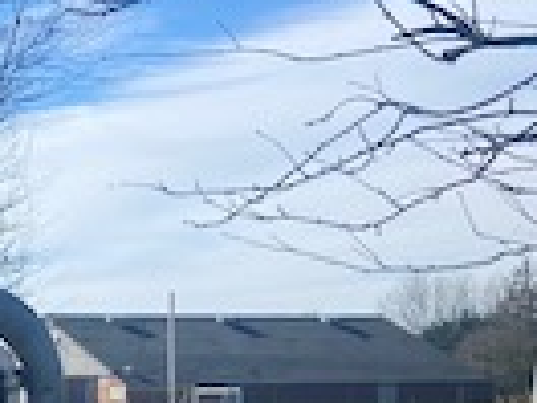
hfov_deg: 18.8
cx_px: -268
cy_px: 556
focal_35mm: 92
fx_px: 1427
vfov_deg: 15.2
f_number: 1.8
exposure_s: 1/2105
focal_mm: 4.25
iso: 32
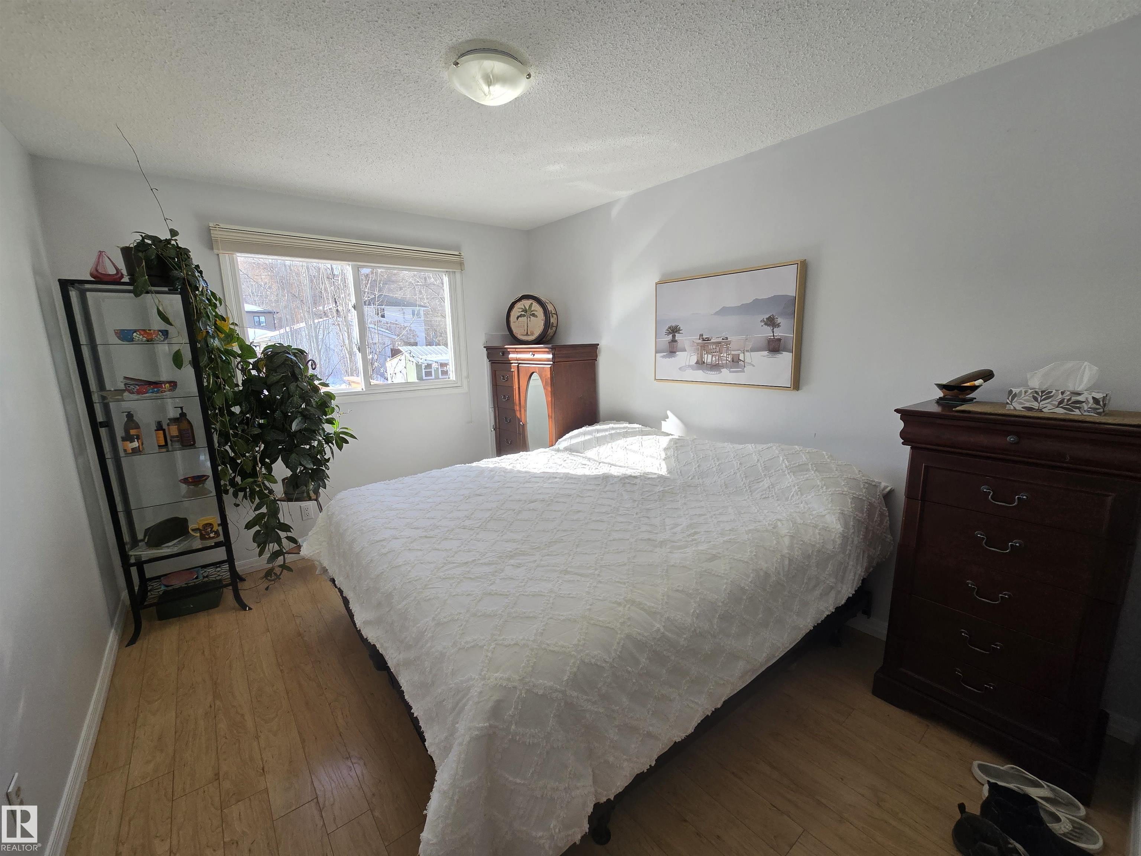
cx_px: 570
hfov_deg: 106.2
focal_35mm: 13
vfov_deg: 89.9
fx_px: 429
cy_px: 428
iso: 50
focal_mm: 2.2
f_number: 2.2
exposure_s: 1/214
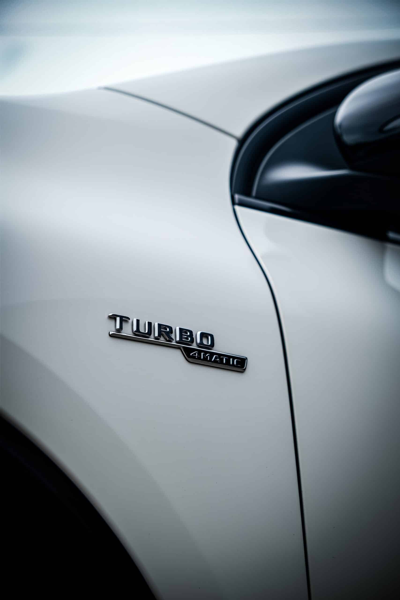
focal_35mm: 83
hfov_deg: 16.5
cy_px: 300
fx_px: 1383
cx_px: 200
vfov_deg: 24.5
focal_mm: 55
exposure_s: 1/250
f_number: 4.5
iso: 200
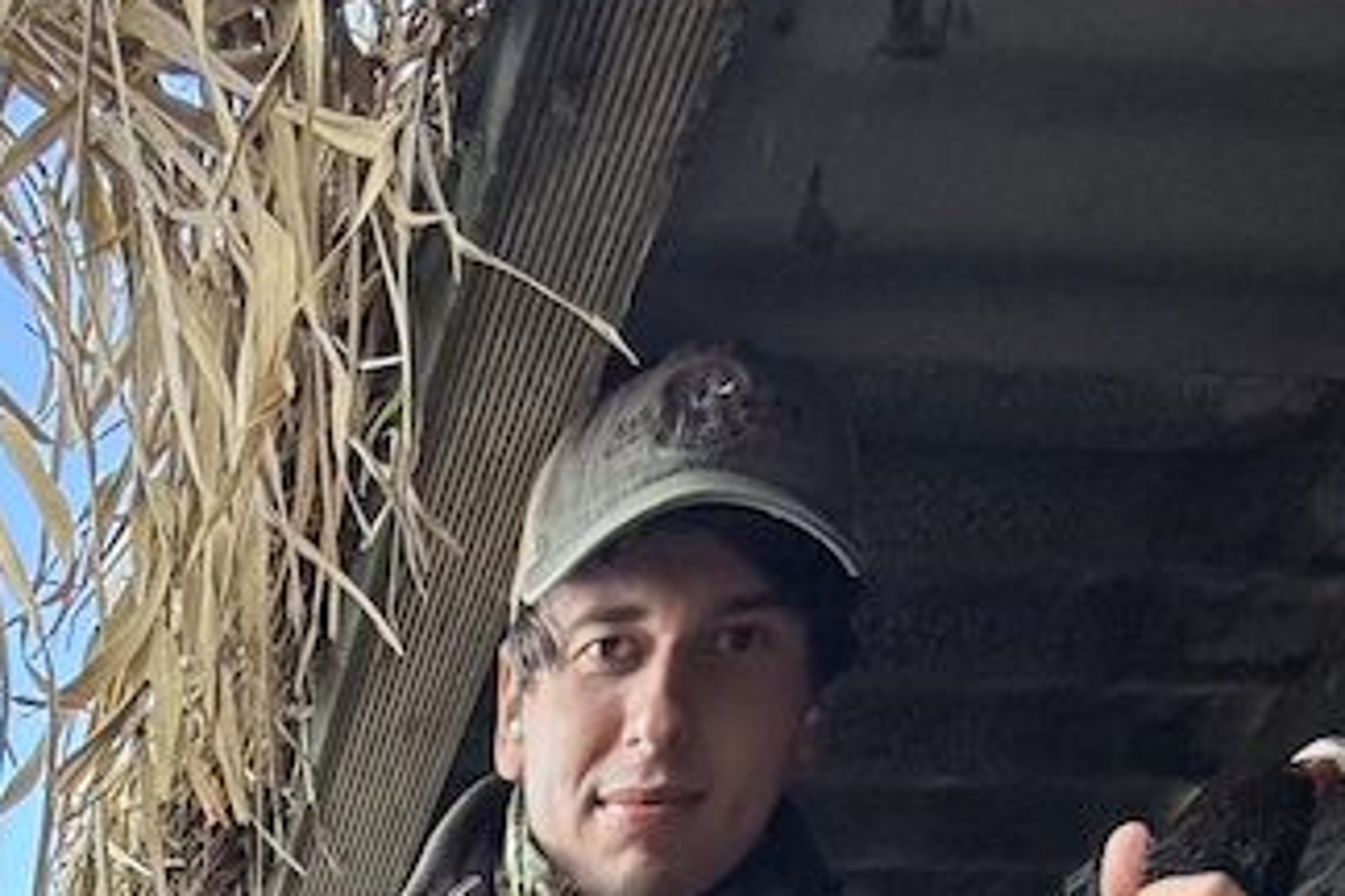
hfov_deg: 38.7
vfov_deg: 17.9
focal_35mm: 46
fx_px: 1718
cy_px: 1867
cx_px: 50
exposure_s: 1/99
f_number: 2.2
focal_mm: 2.22
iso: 80
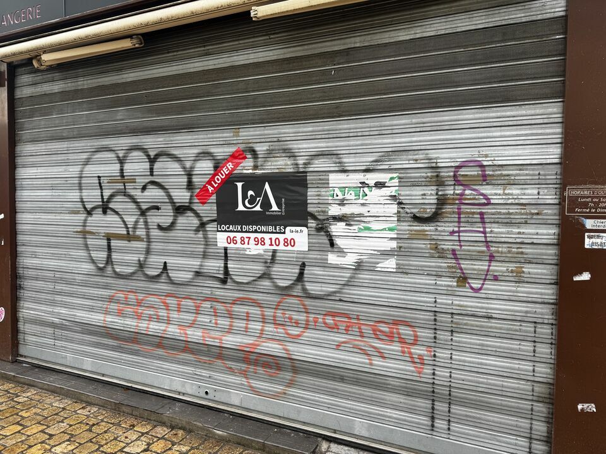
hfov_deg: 71.6
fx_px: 420
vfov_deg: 56.8
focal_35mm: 24
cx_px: 303
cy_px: 227
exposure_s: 1/136
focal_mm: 6.76
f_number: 1.78
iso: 50
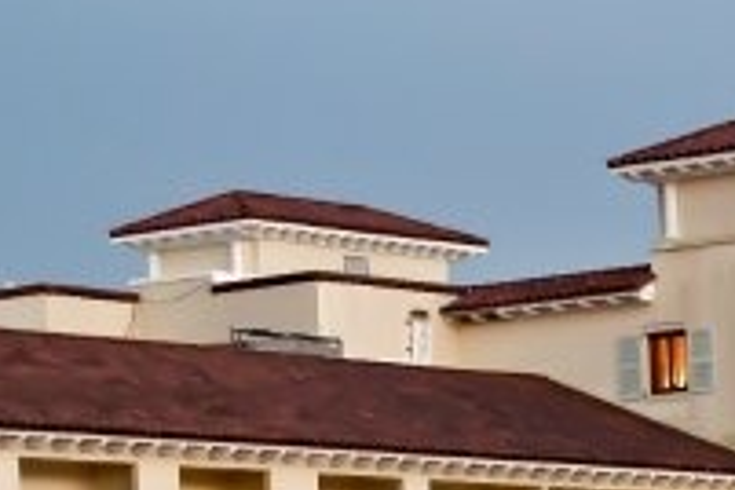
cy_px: 549
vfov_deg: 6.4
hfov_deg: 9.6
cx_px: 450
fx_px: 4389
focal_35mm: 215
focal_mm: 70
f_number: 4.5
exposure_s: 1/80
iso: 5000
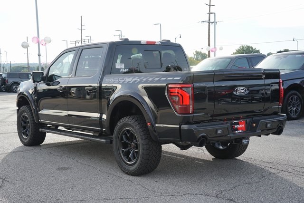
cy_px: 102
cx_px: 152
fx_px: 389
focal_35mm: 46
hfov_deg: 42.7
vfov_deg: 29.3
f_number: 8
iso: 100
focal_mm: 46
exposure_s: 1/100
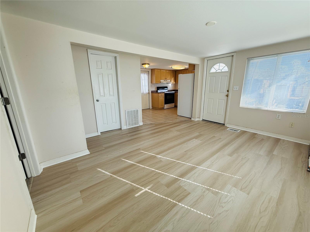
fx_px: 125
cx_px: 155
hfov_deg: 102.1
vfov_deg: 85.7
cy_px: 116
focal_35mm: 14
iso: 80
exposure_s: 1/120
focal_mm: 2.22
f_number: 2.2
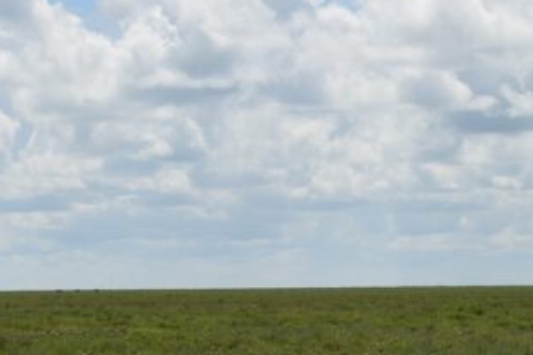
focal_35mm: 175
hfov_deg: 11.6
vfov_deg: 7.8
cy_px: 406
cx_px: 536
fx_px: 2584
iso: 100
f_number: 11
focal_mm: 35
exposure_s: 1/200
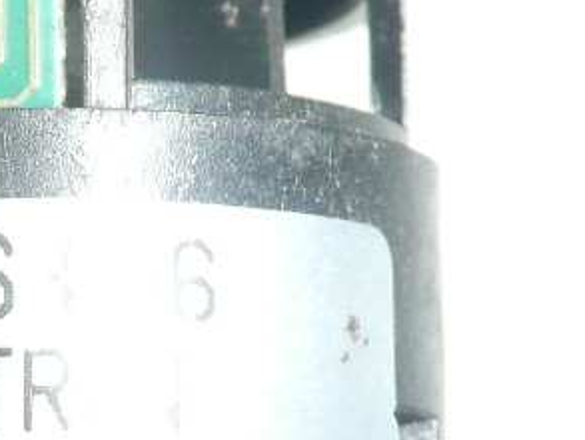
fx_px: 2215
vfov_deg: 11.2
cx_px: 36
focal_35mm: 131
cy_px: 444
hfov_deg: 14.9
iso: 100
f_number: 3.3
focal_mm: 4.6
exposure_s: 1/80
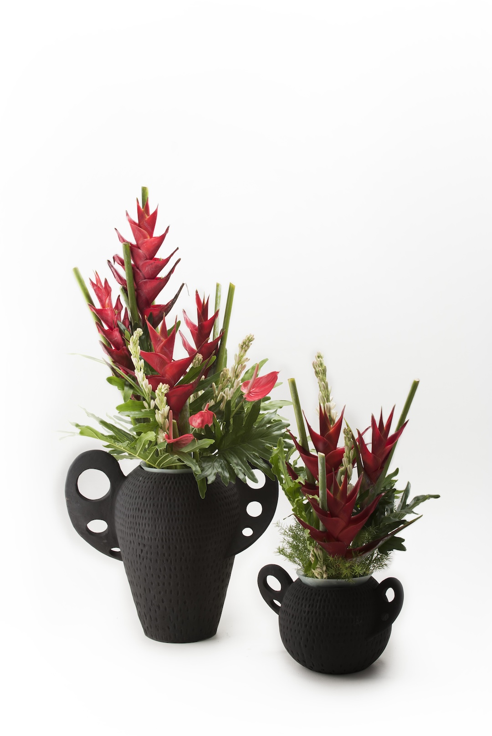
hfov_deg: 16.7
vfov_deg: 24.8
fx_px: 1679
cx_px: 246
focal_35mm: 82
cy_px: 368
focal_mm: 82
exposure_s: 1/200
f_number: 9
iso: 50
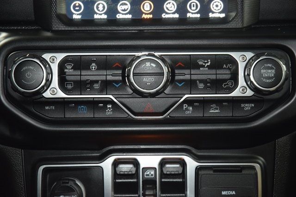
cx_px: 148
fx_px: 863
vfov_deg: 13.0
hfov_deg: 19.5
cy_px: 98
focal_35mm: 105
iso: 1600
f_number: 4.5
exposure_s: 1/15
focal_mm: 70
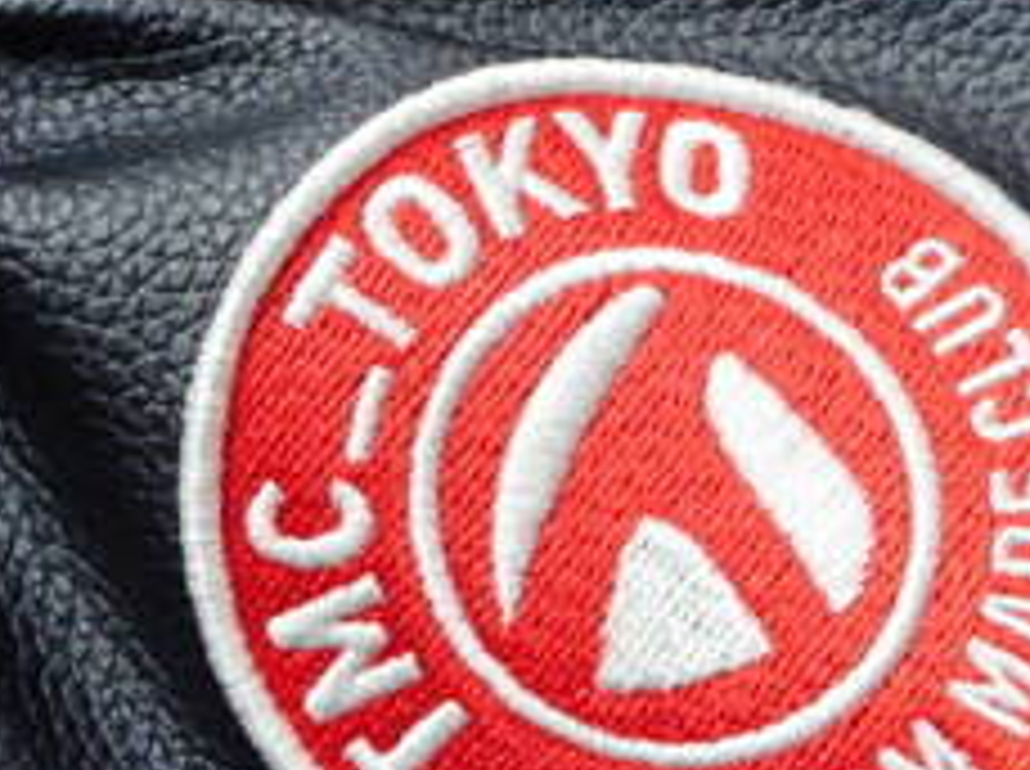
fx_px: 2080
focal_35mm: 70
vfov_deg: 20.9
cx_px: 612
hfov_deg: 27.8
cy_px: 473
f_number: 3.7
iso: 200
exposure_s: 1/30
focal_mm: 4.5
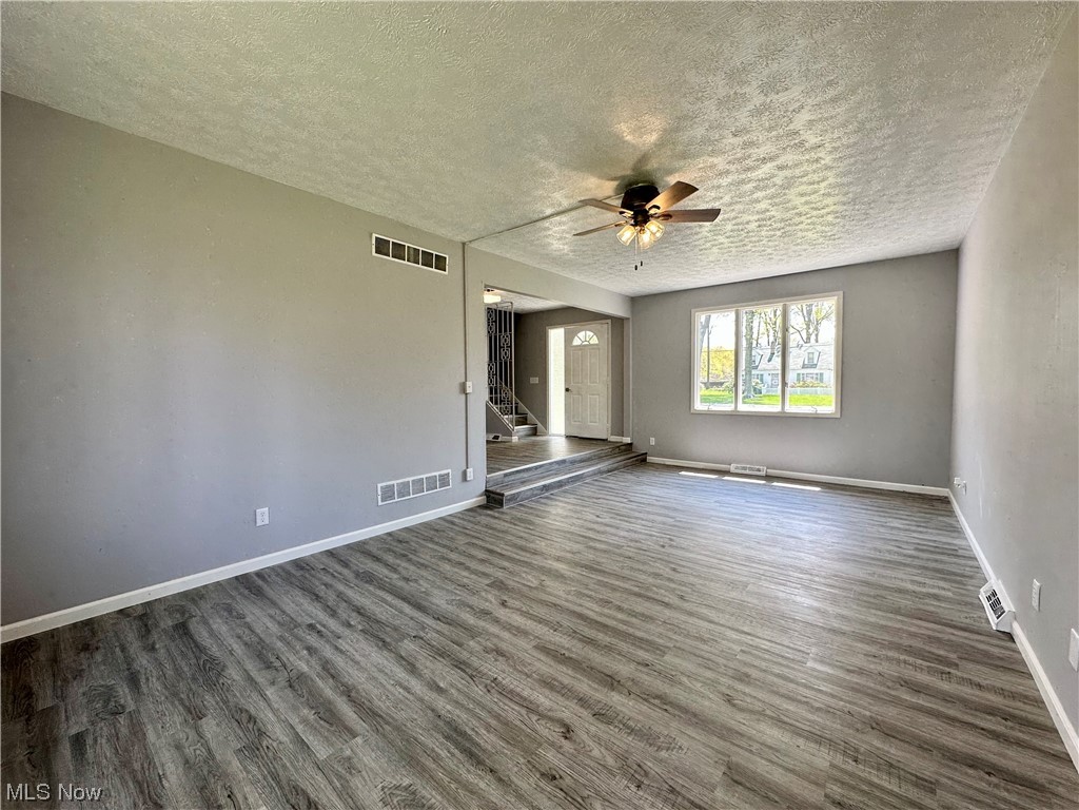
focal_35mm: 14
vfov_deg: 85.7
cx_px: 540
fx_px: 436
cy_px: 405
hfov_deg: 102.1
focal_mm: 2.22
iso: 40
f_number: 2.2
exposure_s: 1/99
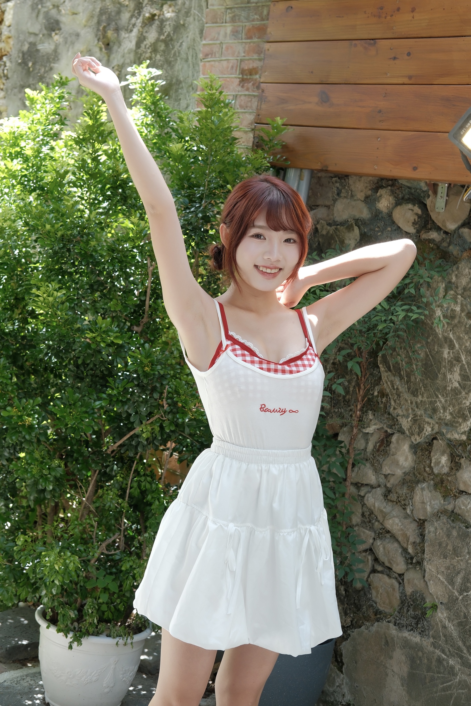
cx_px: 236
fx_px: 1040
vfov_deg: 37.5
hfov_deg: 25.5
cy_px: 353
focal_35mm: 53
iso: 500
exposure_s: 1/250
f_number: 4.5
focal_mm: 35
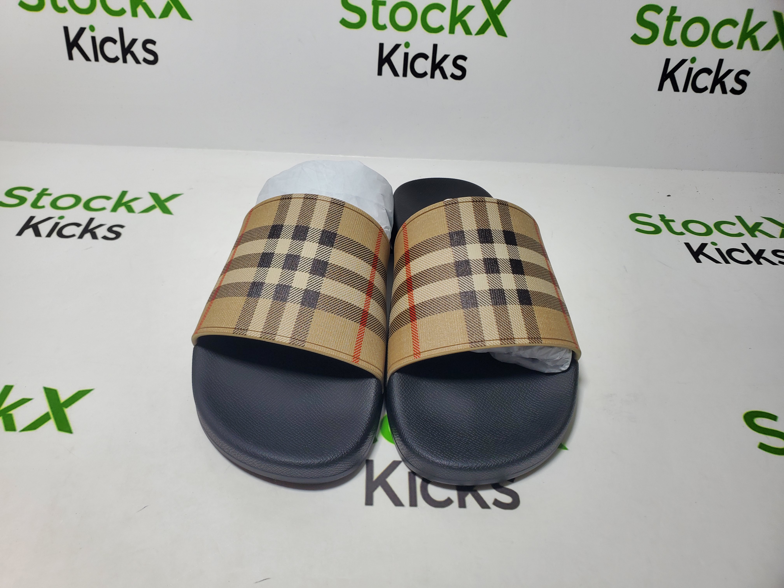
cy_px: 294
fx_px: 589
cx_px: 392
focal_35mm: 26
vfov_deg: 53.1
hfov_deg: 67.3
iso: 50
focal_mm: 4.3
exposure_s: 1/270
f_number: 2.4
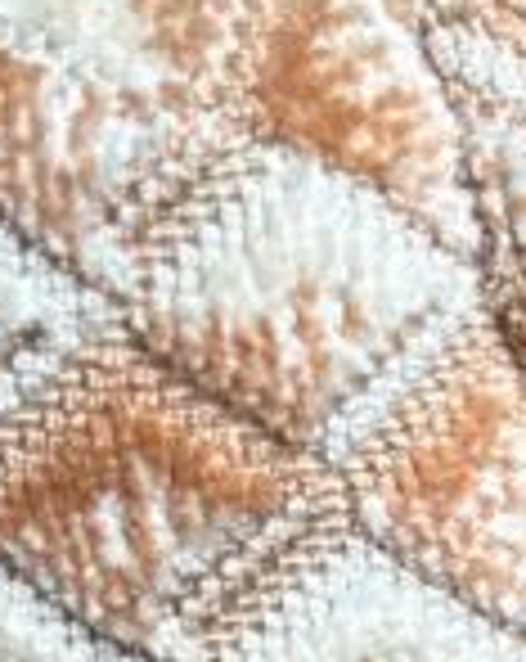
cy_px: 1527
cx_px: 800
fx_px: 6383
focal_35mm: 327
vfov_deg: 5.7
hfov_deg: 4.7
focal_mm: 6.86
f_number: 1.78
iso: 125
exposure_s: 1/100
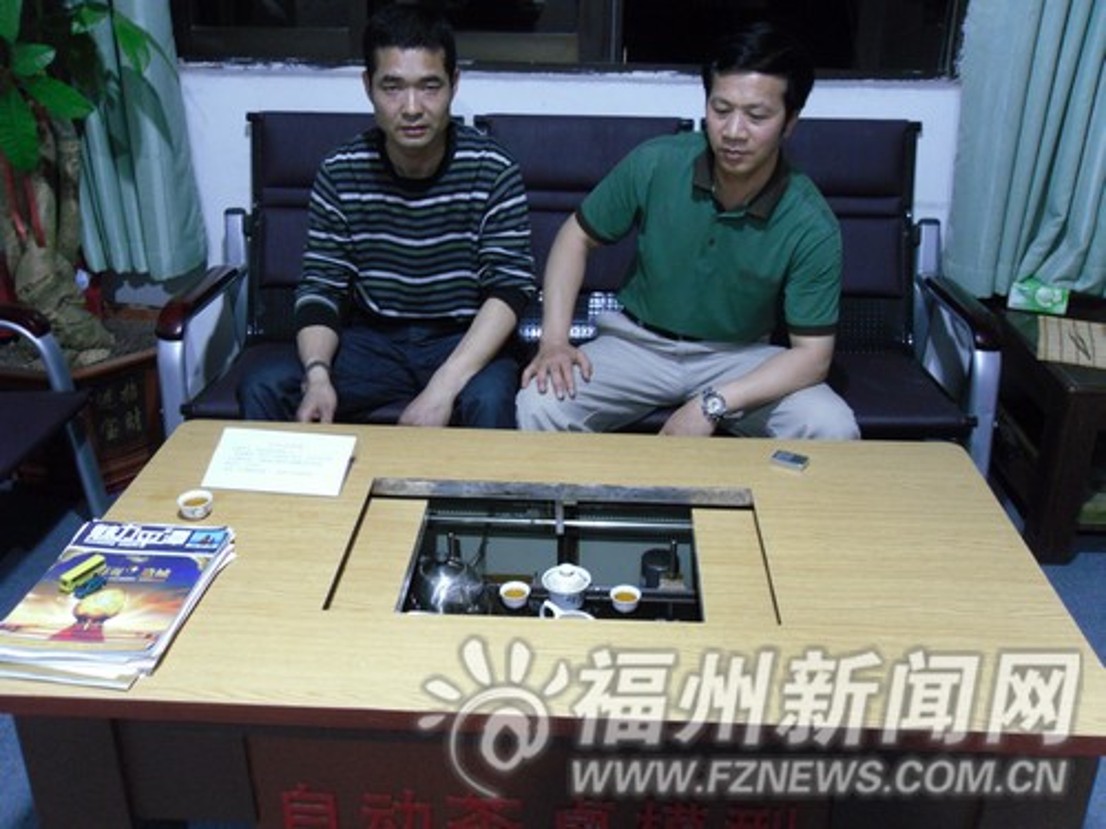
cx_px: 553
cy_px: 414
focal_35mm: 45
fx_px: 1438
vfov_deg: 32.2
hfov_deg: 42.1
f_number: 3.5
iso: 400
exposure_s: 1/4
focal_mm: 6.3
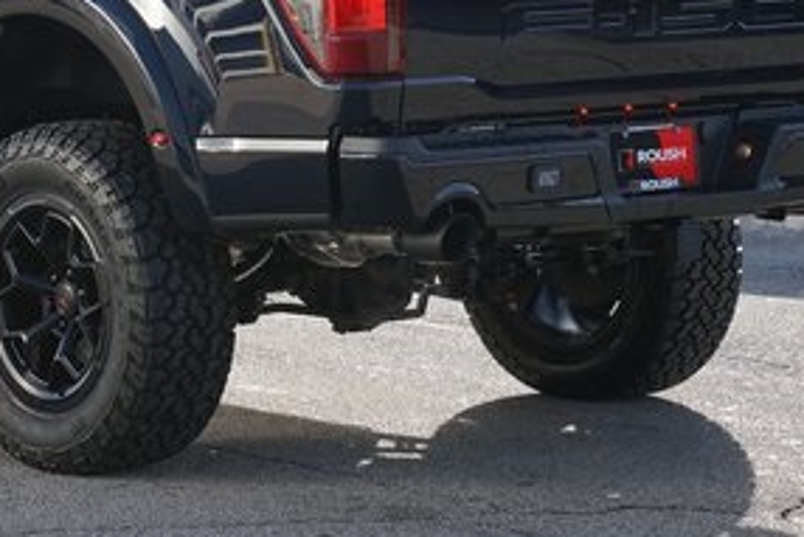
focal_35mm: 152
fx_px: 3396
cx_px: 115
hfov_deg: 13.4
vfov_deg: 9.0
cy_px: -15
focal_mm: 68
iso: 100
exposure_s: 1/125
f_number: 9
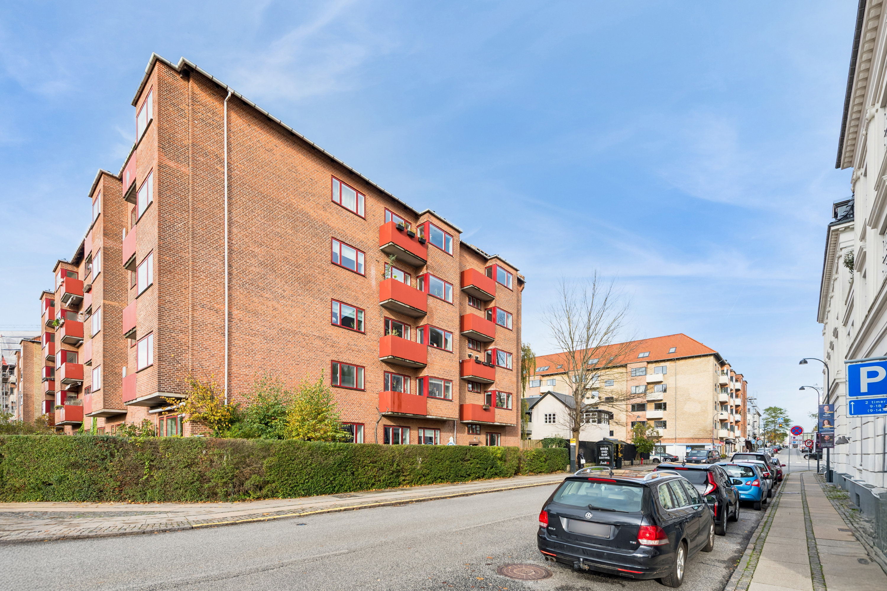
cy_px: 296
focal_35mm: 16
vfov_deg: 73.7
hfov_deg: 96.7
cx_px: 444
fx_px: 394
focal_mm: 16
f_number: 8
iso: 100
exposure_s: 1/60
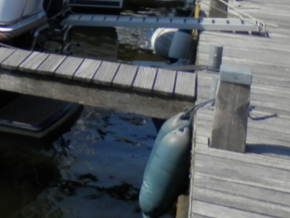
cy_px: -47
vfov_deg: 15.5
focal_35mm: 92
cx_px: -223
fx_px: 771
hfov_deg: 17.5
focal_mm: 4.5
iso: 80
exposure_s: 1/160
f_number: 8.7
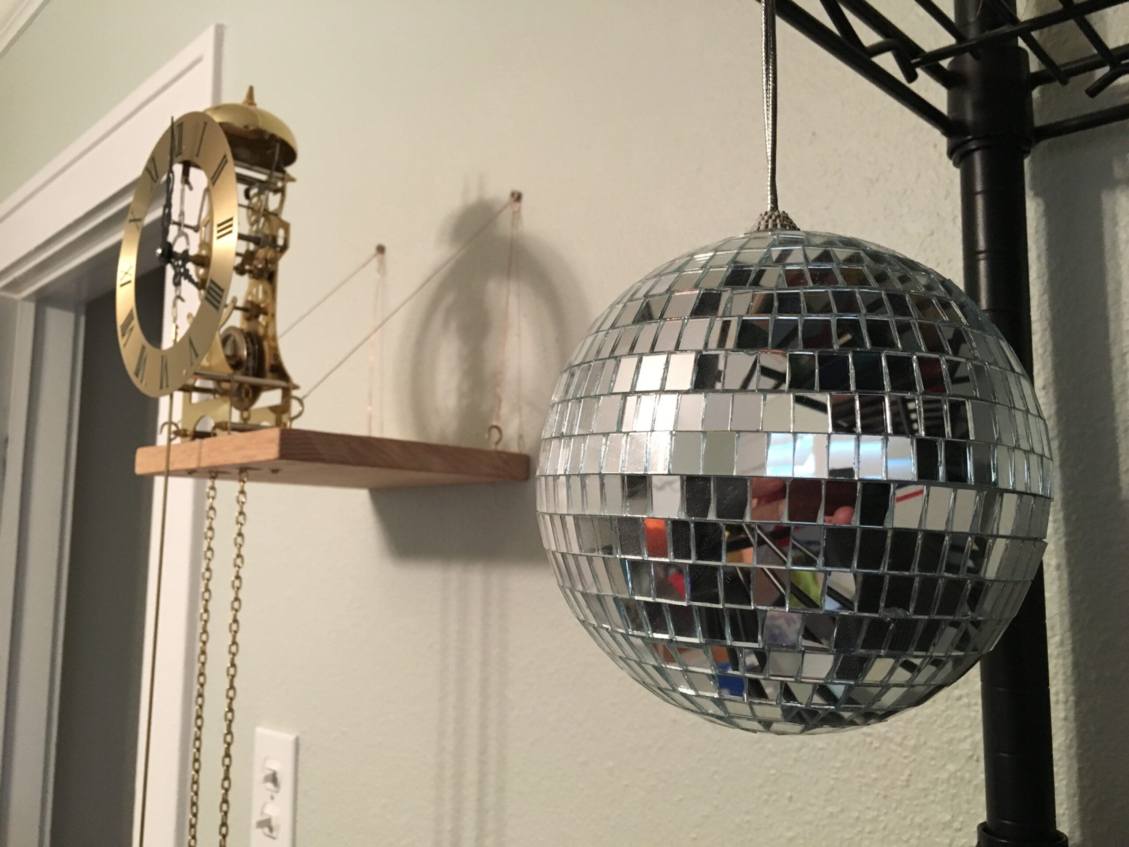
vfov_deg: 48.2
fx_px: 946
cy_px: 424
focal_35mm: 29
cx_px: 564
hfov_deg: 61.7
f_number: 2.2
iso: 200
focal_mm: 4.15
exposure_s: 1/24
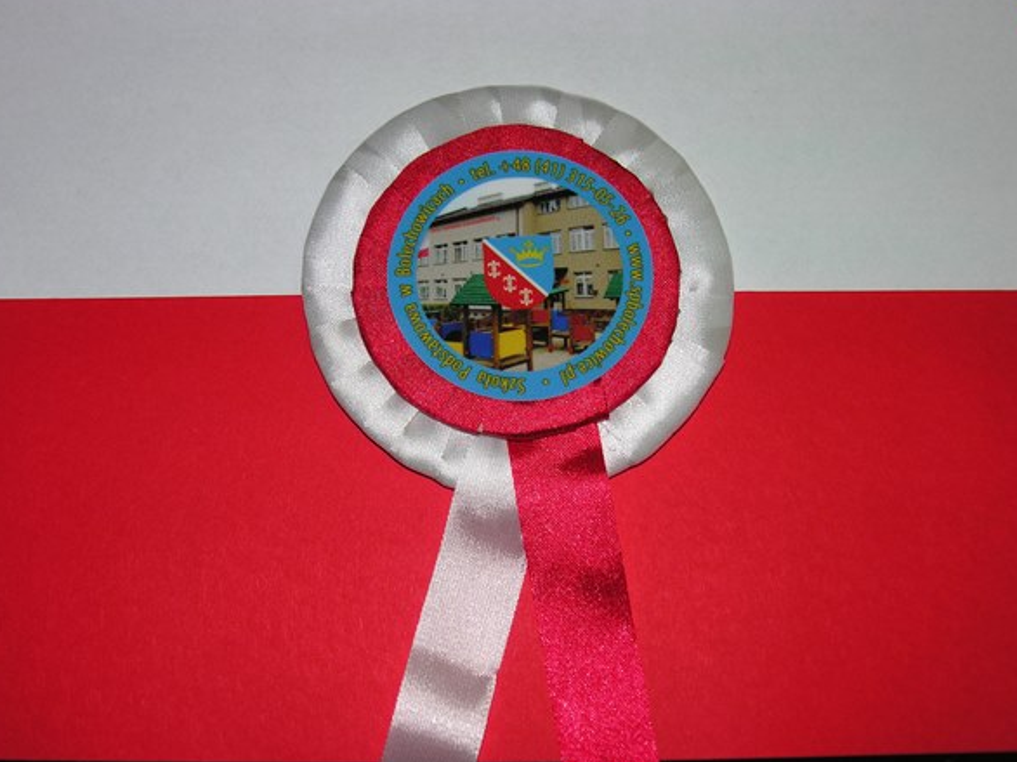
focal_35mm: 47
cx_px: 477
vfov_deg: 30.9
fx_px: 1380
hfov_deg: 40.4
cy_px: 396
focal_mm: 11
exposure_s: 1/60.1
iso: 50
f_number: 2.9
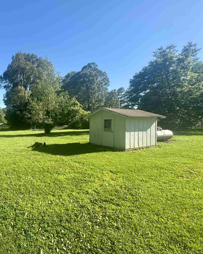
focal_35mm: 19
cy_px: 127
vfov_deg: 83.3
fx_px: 143
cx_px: 29
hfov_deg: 62.2
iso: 40
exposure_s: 1/631
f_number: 2.2
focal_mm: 2.22
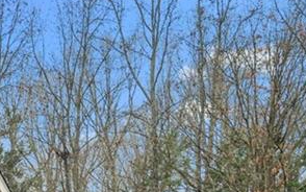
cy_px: 292
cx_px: -204
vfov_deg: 12.1
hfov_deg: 17.3
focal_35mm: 103
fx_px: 859
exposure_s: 1/30
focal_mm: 29
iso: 100
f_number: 8
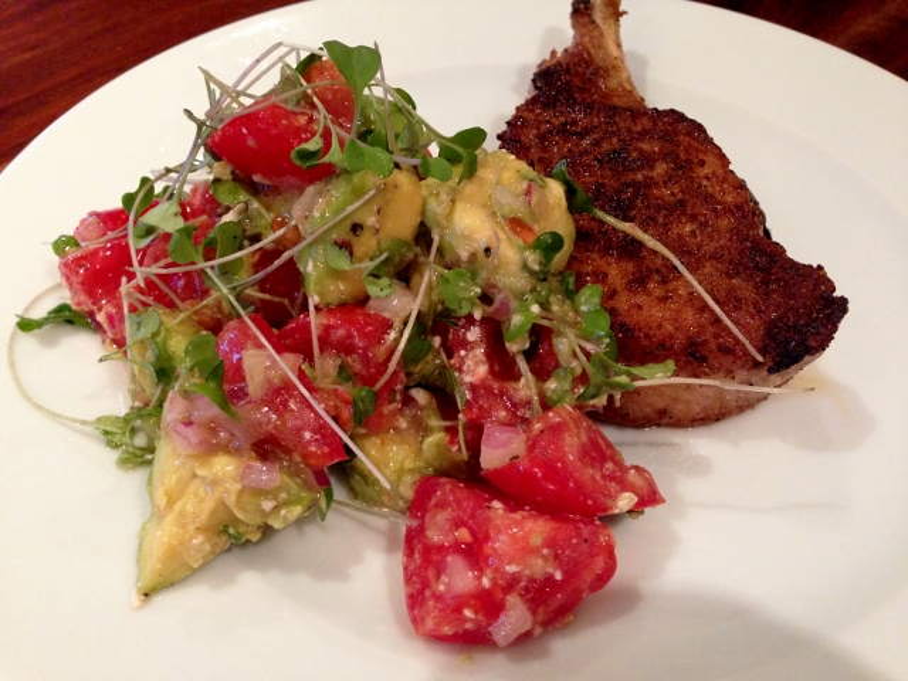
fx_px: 866
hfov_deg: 55.4
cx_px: 454
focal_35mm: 33
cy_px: 340
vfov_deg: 42.9
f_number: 2.4
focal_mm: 4.12
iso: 320
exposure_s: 1/20
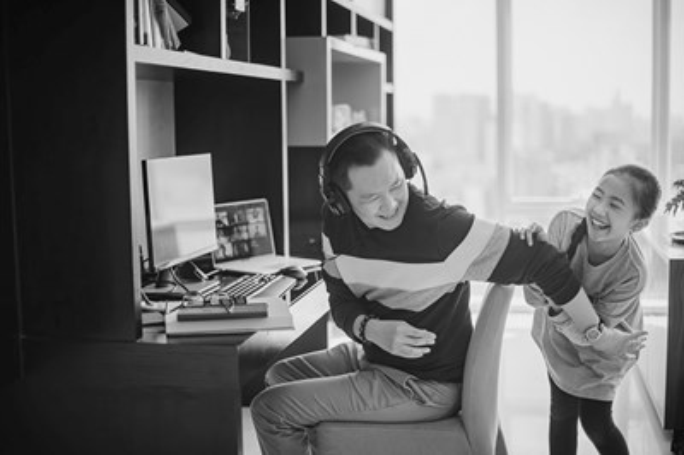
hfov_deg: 39.6
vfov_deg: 26.9
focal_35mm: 50
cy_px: 228
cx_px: 342
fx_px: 949
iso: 125
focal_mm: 50
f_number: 1.6
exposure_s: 1/1250
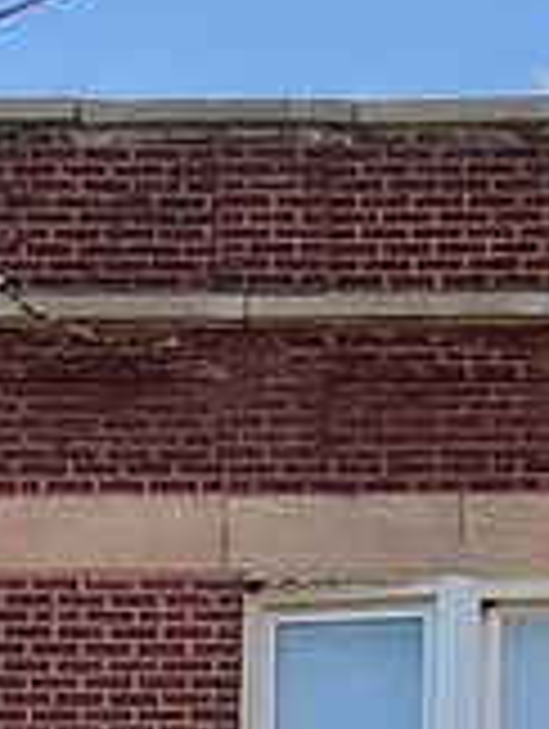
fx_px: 4071
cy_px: 1616
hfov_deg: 7.7
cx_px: 50
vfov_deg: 9.4
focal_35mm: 193
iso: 16
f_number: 1.8
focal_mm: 3
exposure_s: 1/540
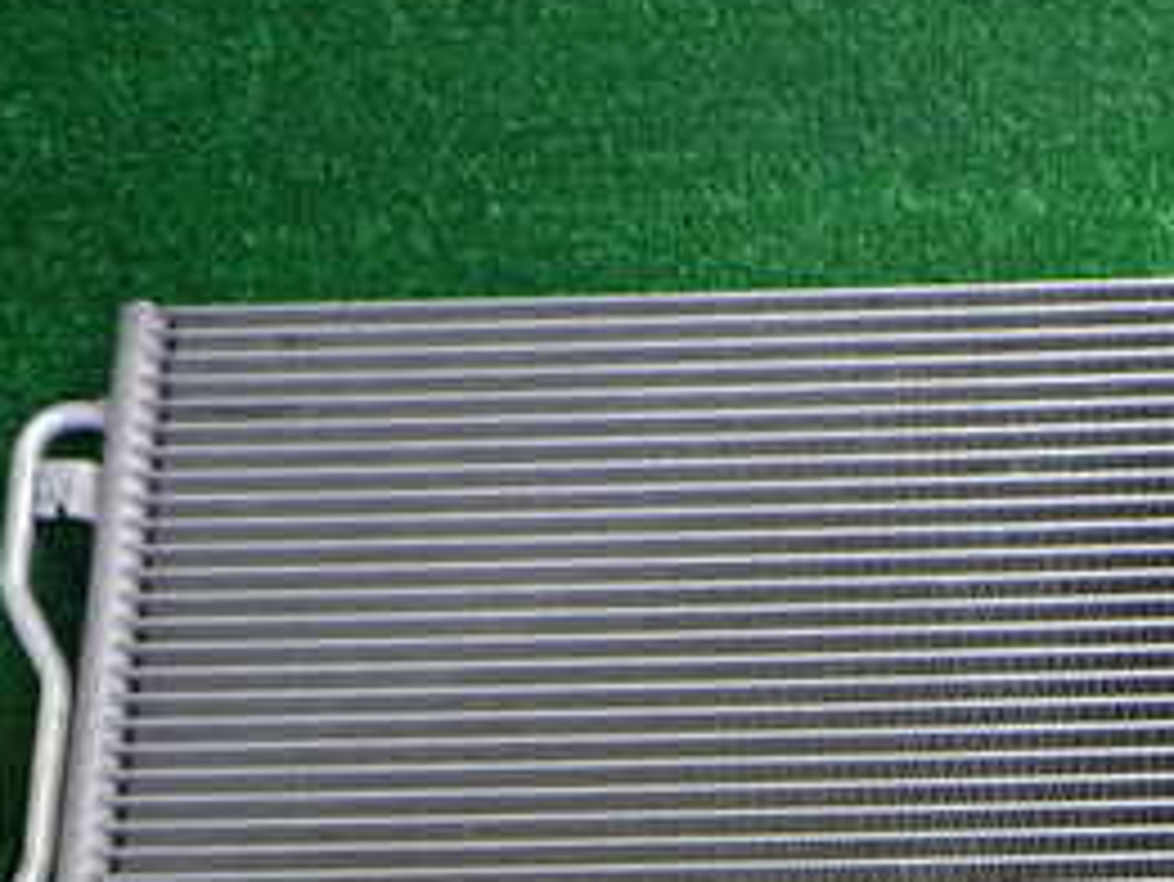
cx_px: 1093
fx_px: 2341
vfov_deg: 21.0
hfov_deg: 27.0
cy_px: 734
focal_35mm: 69
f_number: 2.3
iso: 250
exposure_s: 1/30
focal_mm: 5.4
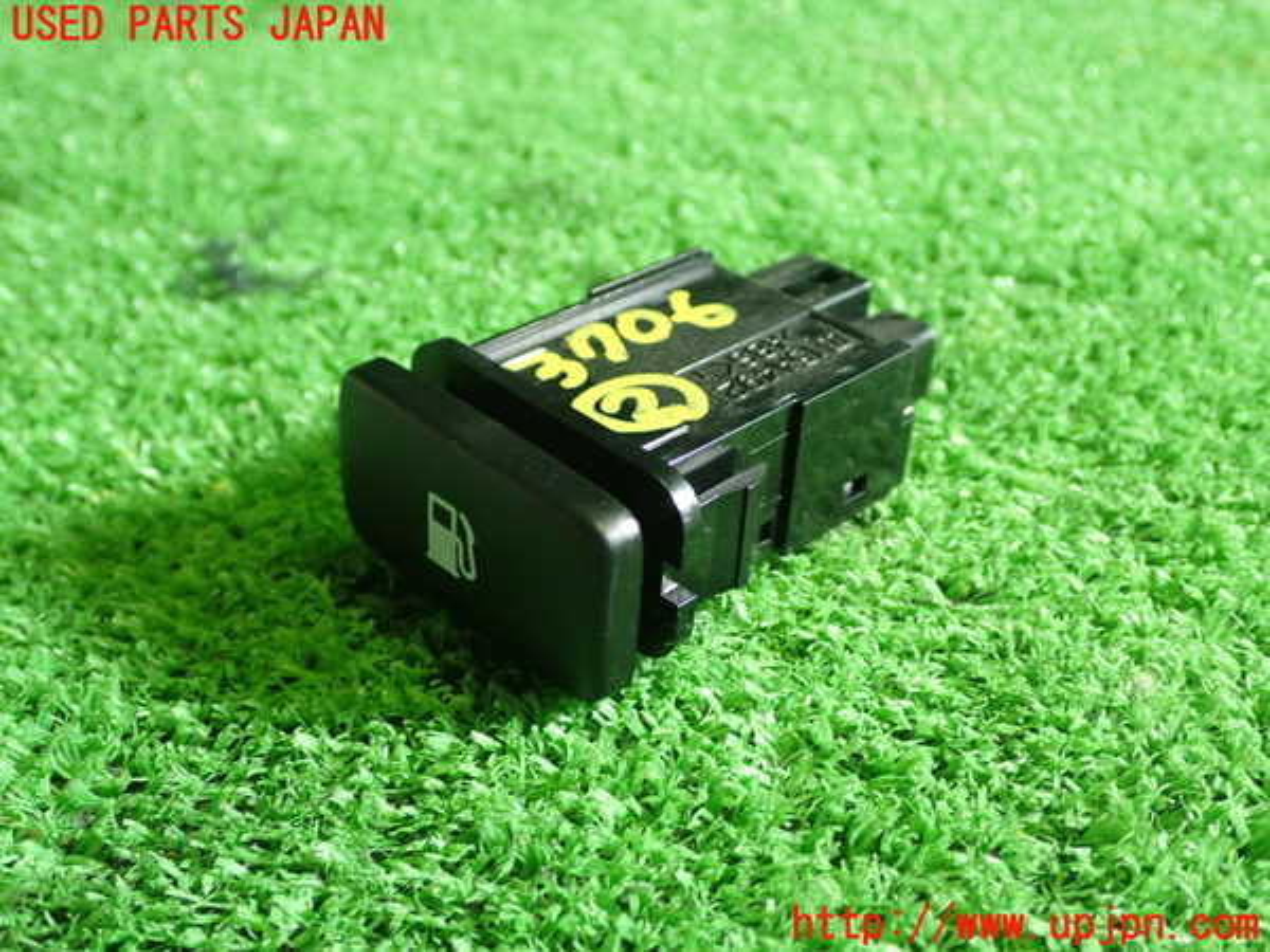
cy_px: 476
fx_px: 1504
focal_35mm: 41
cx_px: 635
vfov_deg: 35.1
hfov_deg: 45.8
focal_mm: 7.31
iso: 640
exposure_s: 1/40
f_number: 2.8
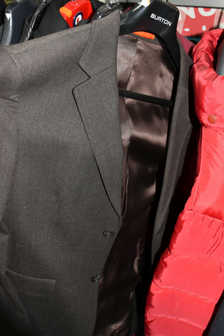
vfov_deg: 49.6
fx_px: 364
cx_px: 112
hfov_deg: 34.2
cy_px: 168
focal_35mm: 39
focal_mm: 26
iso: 800
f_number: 7.1
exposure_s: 1/60
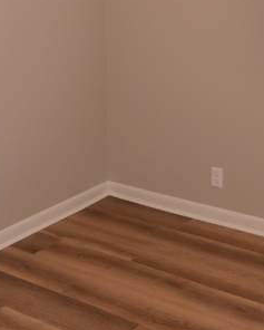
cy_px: 41
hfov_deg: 22.2
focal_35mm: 69
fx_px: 674
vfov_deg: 26.7
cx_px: 111
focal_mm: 17
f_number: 4
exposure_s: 1/60
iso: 640
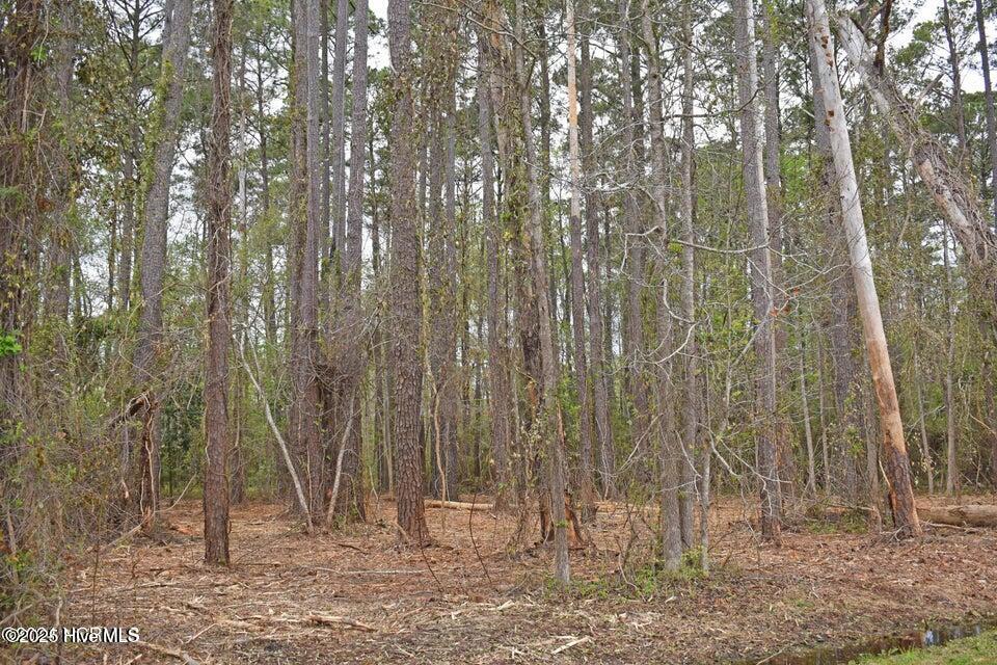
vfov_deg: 35.5
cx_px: 498
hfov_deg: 51.3
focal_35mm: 38
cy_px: 332
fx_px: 1038
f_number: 5.6
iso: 220
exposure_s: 1/250
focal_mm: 25
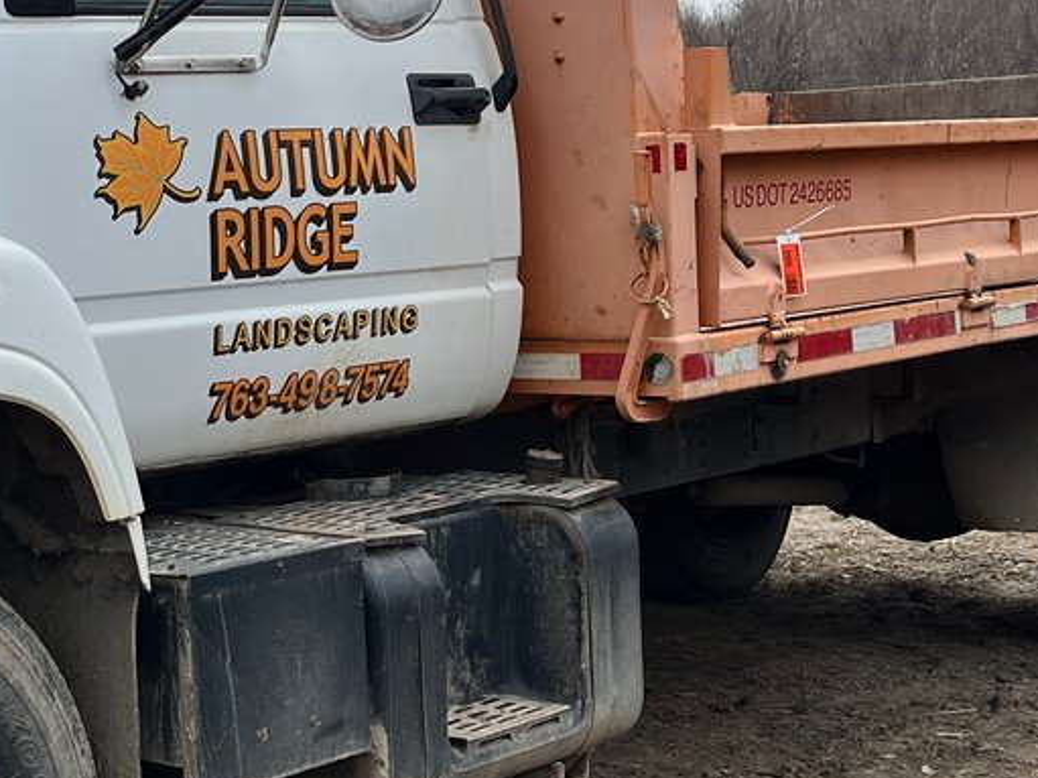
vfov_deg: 19.1
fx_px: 2308
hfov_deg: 24.5
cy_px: 320
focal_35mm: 77
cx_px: 86
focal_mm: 5.1
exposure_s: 1/4854
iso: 50
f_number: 1.6
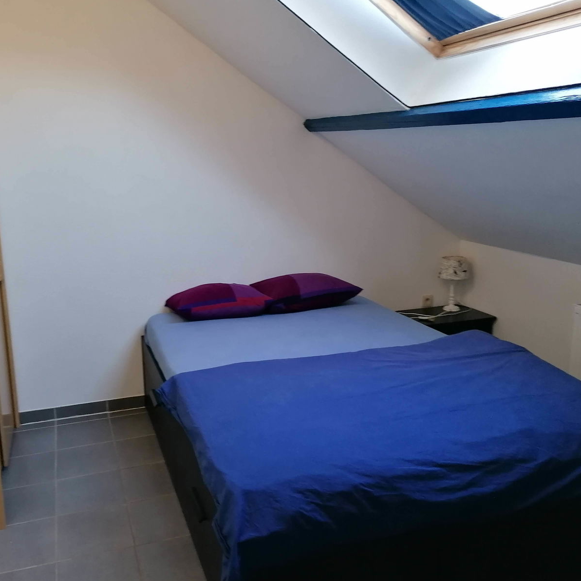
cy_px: 291
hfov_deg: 50.6
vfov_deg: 51.1
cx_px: 217
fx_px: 608
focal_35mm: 32
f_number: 1.8
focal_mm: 4.75
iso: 250
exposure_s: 1/33.3
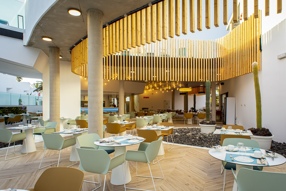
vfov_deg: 62.0
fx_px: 159
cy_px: 96
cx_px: 143
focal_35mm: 20
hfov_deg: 84.0
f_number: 18
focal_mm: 20
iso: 50
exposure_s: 1/4
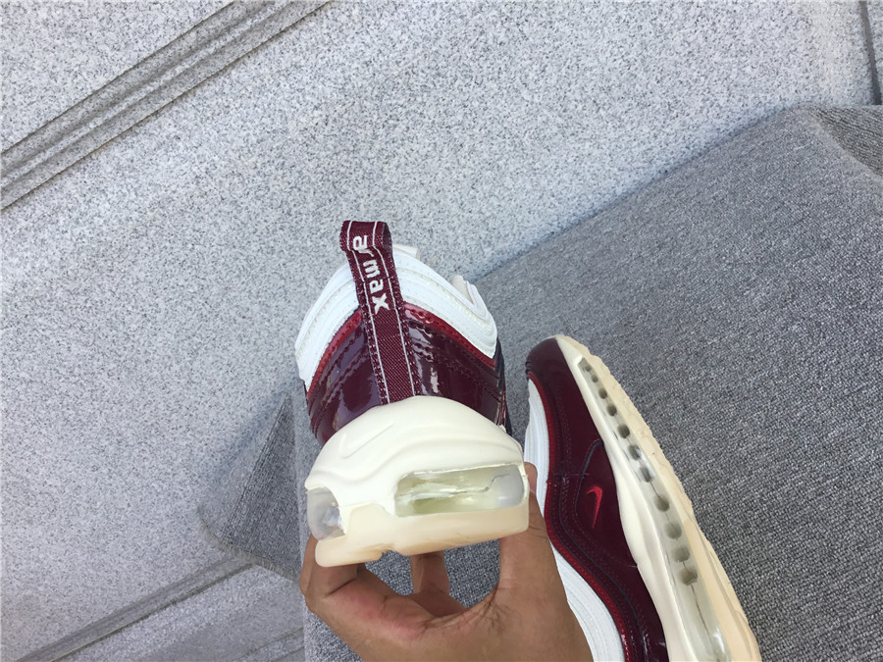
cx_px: 442
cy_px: 331
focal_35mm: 31
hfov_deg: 58.4
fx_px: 791
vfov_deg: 45.4
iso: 25
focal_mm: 3.3
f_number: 2.4
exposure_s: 1/279
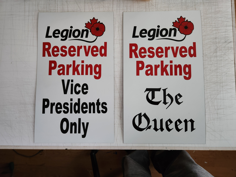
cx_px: 118
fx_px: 157
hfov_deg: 73.9
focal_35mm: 23
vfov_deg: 58.9
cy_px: 88
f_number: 1.8
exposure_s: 1/24
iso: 500
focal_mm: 5.4
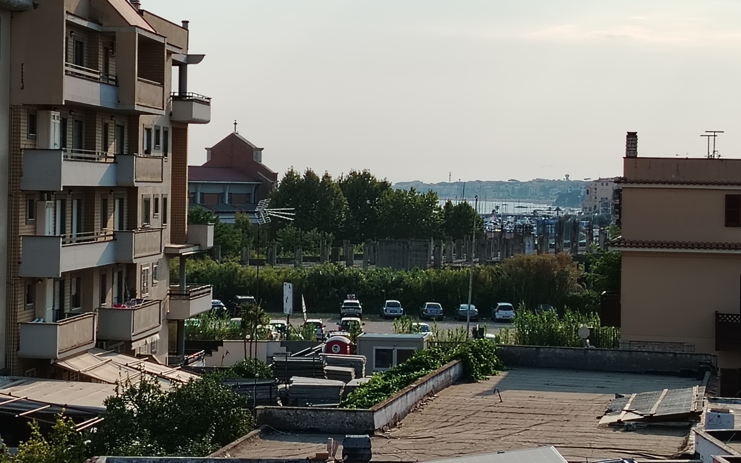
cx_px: 372
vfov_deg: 14.7
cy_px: 189
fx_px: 1797
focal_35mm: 89
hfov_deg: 23.3
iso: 100
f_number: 1.75
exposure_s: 1/1359
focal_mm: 5.25
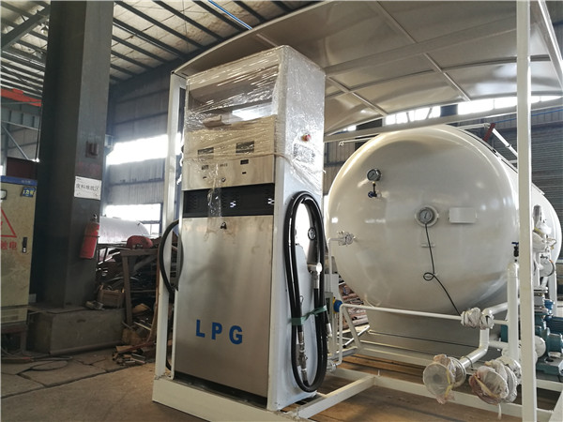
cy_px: 211
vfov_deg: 51.4
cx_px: 282
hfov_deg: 65.3
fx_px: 439
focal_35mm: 27
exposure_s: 1/40
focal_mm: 4.5
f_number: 2.2
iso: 160
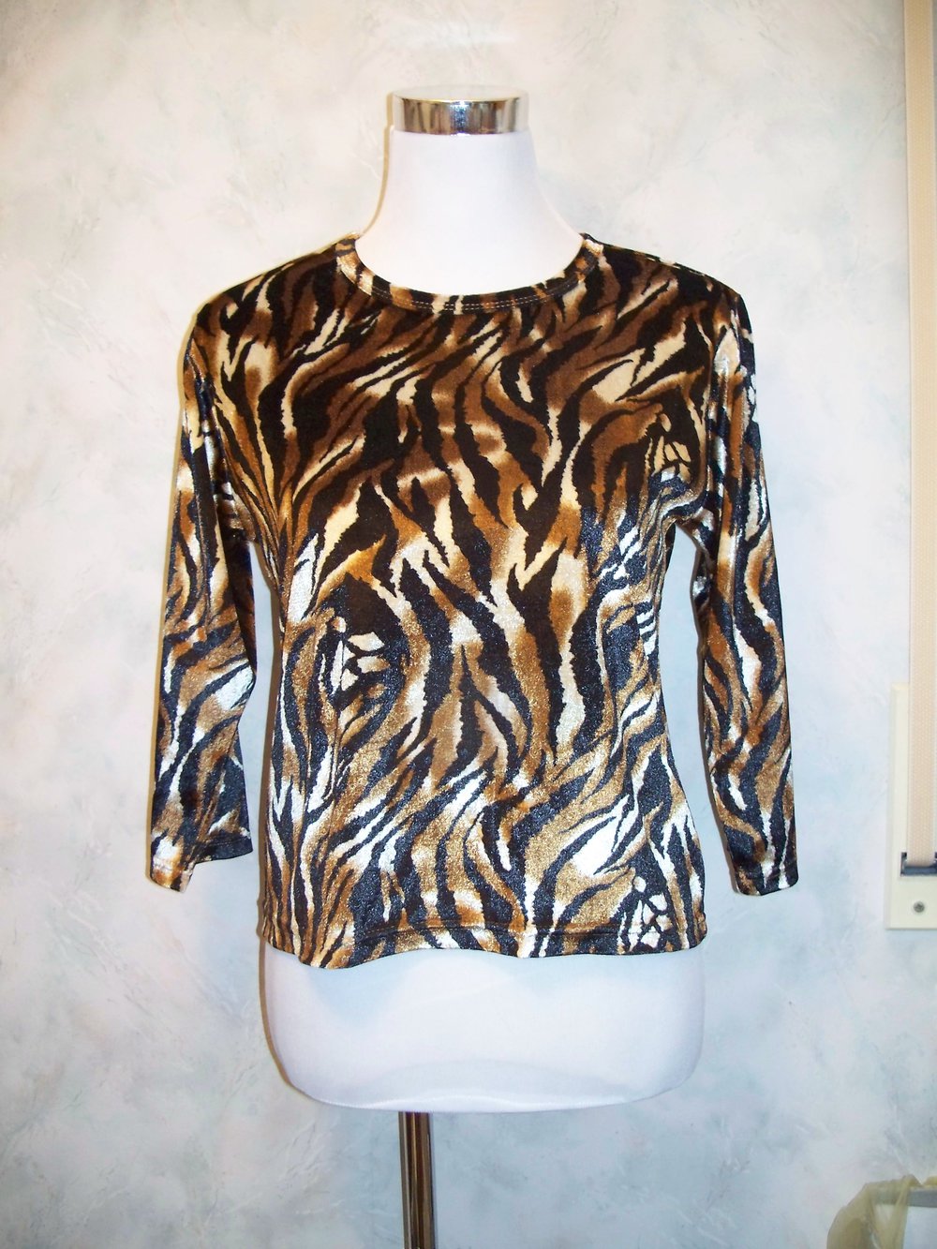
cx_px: 468
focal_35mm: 37
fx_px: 1335
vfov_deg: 50.1
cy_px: 624
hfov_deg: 38.7
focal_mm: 7.8
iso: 400
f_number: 2.8
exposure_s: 1/60
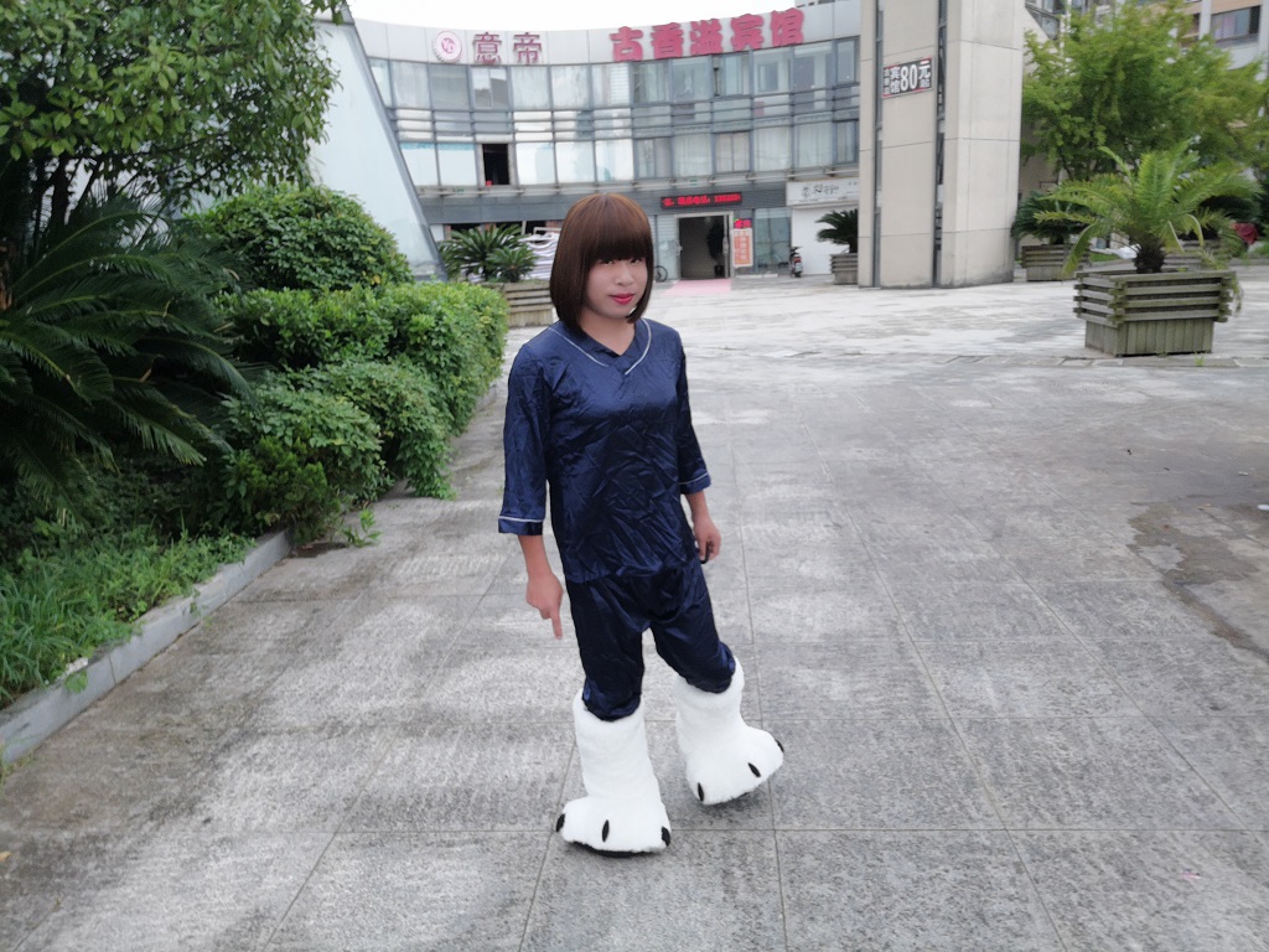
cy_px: 476
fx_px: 953
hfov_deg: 67.3
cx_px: 634
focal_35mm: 26
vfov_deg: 53.1
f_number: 2
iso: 50
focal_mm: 3.46
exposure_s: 1/357
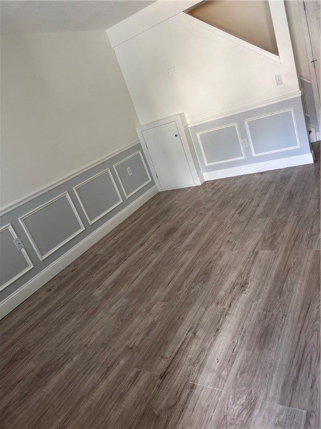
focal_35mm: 26
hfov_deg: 53.1
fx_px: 321
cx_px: 160
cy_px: 214
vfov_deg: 67.3
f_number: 1.5
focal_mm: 5.7
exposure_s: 1/96
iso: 125
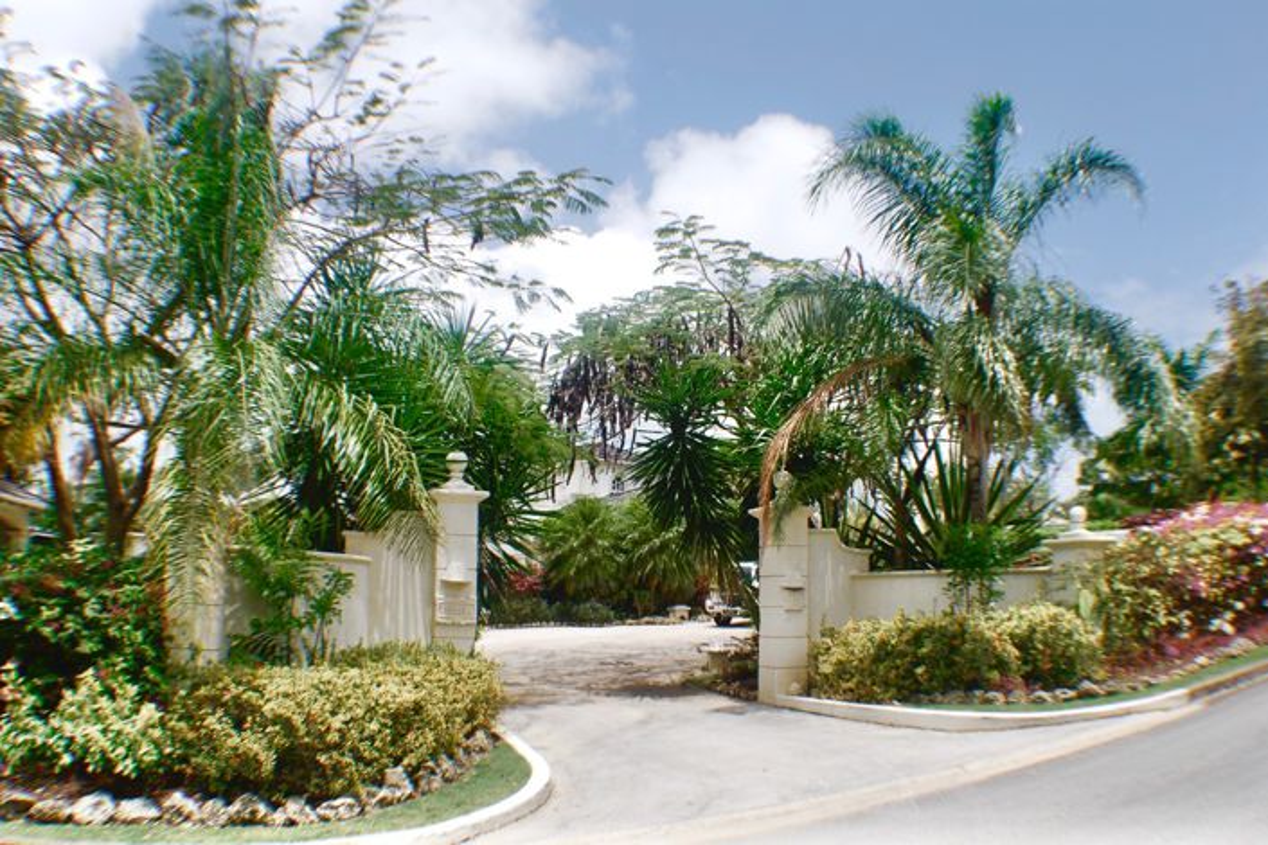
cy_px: 422
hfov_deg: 49.6
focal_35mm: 39
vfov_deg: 34.2
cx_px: 634
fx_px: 1374
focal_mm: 26
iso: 100
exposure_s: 1/250
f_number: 8
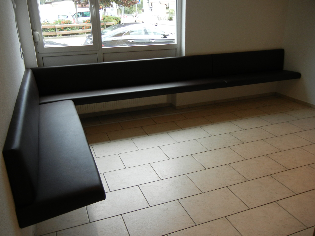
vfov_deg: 45.4
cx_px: 154
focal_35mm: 31
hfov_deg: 58.3
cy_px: 120
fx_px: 282
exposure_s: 1/62
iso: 160
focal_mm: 5.4
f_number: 3.5
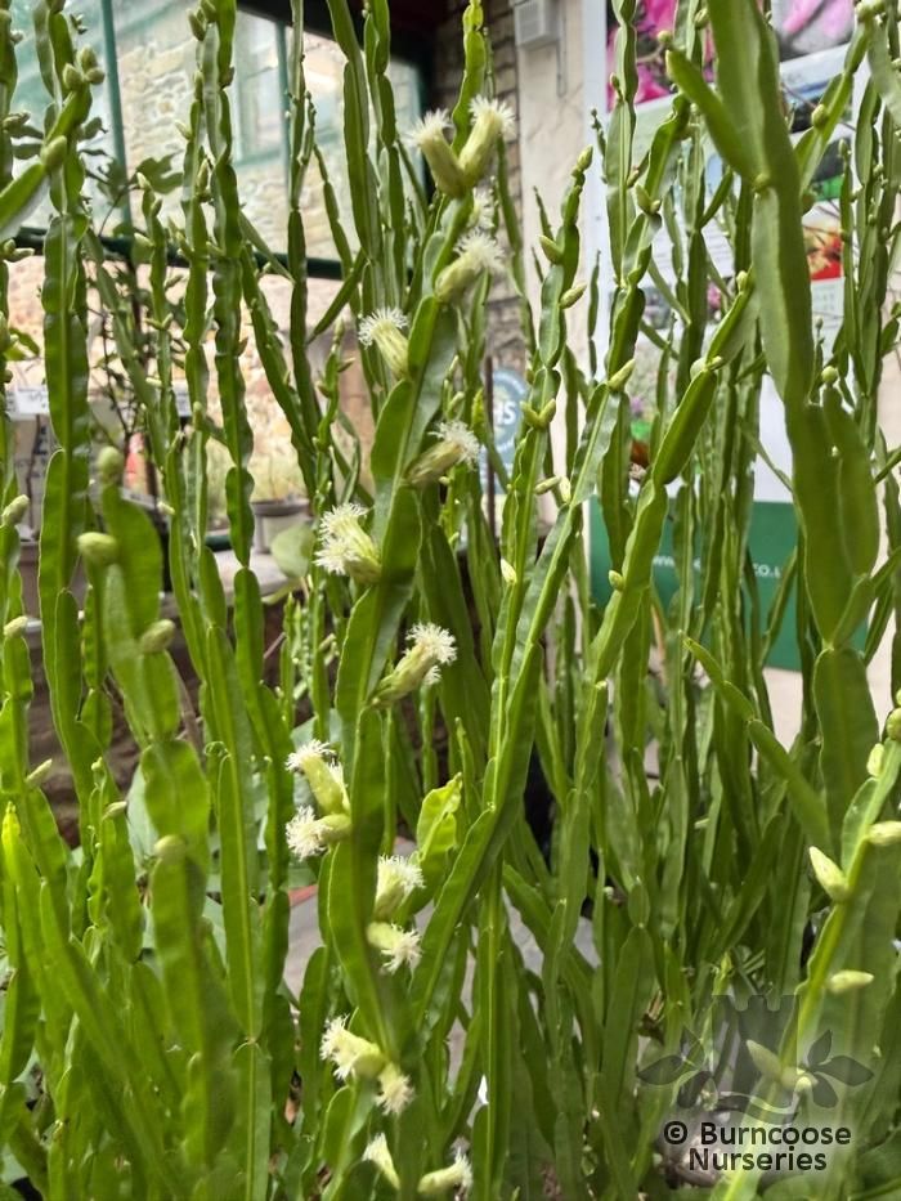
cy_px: 600
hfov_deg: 56.8
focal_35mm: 24
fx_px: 833
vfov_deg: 71.6
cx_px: 450
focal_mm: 2.22
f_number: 2.2
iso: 320
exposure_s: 1/61
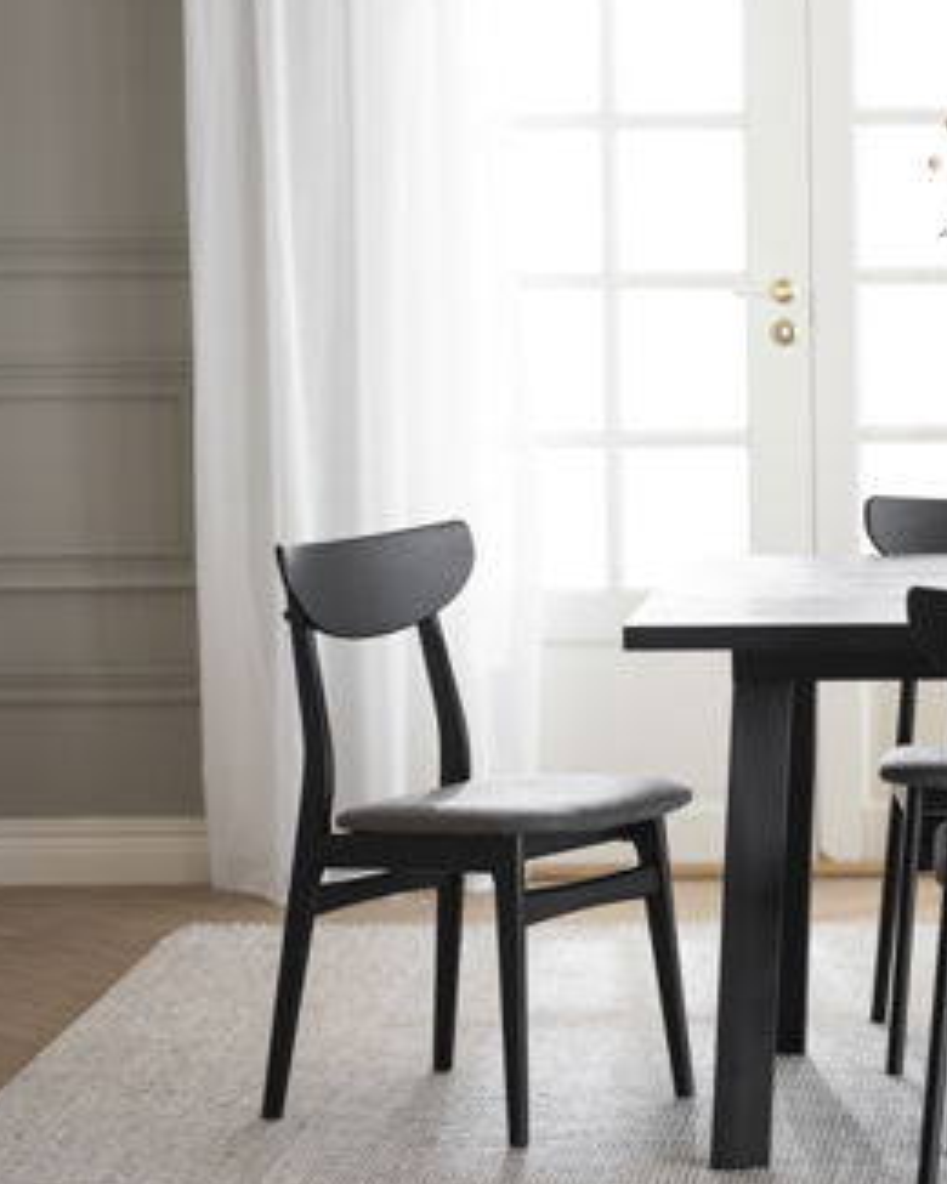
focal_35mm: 157
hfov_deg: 9.7
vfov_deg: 12.3
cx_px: 1080
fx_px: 5500
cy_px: 521
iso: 160
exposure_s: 1/200
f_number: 2.2
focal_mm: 85
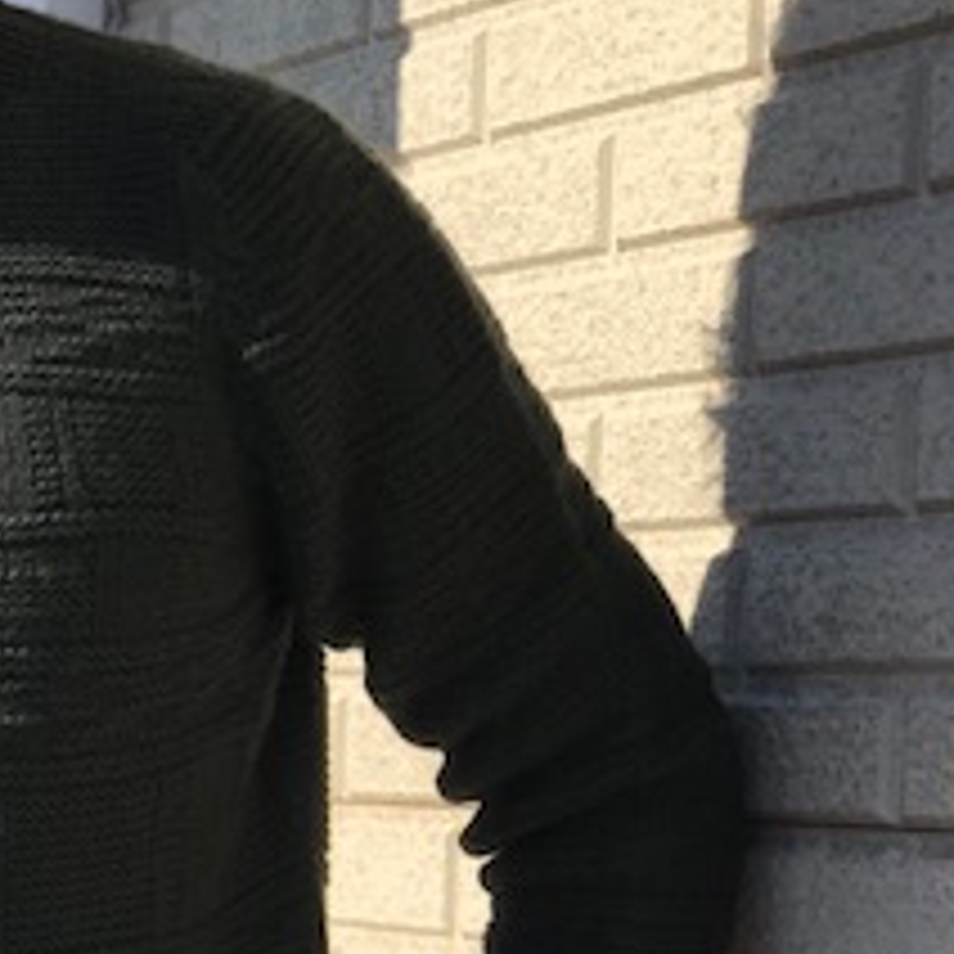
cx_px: -446
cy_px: 940
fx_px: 4739
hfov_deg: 11.1
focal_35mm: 152
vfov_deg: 11.4
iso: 20
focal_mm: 6.6
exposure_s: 1/847
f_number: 2.8
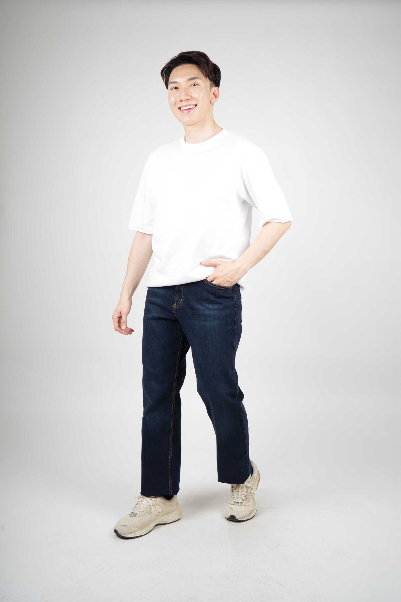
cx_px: 200
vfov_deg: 50.7
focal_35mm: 38
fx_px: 635
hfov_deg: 35.1
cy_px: 301
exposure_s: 1/160
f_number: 9
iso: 125
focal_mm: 38
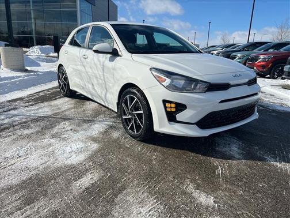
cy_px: 109
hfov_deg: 67.3
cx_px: 145
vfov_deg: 53.1
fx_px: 218
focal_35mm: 26
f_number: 1.5
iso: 50
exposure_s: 1/8696
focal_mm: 5.7
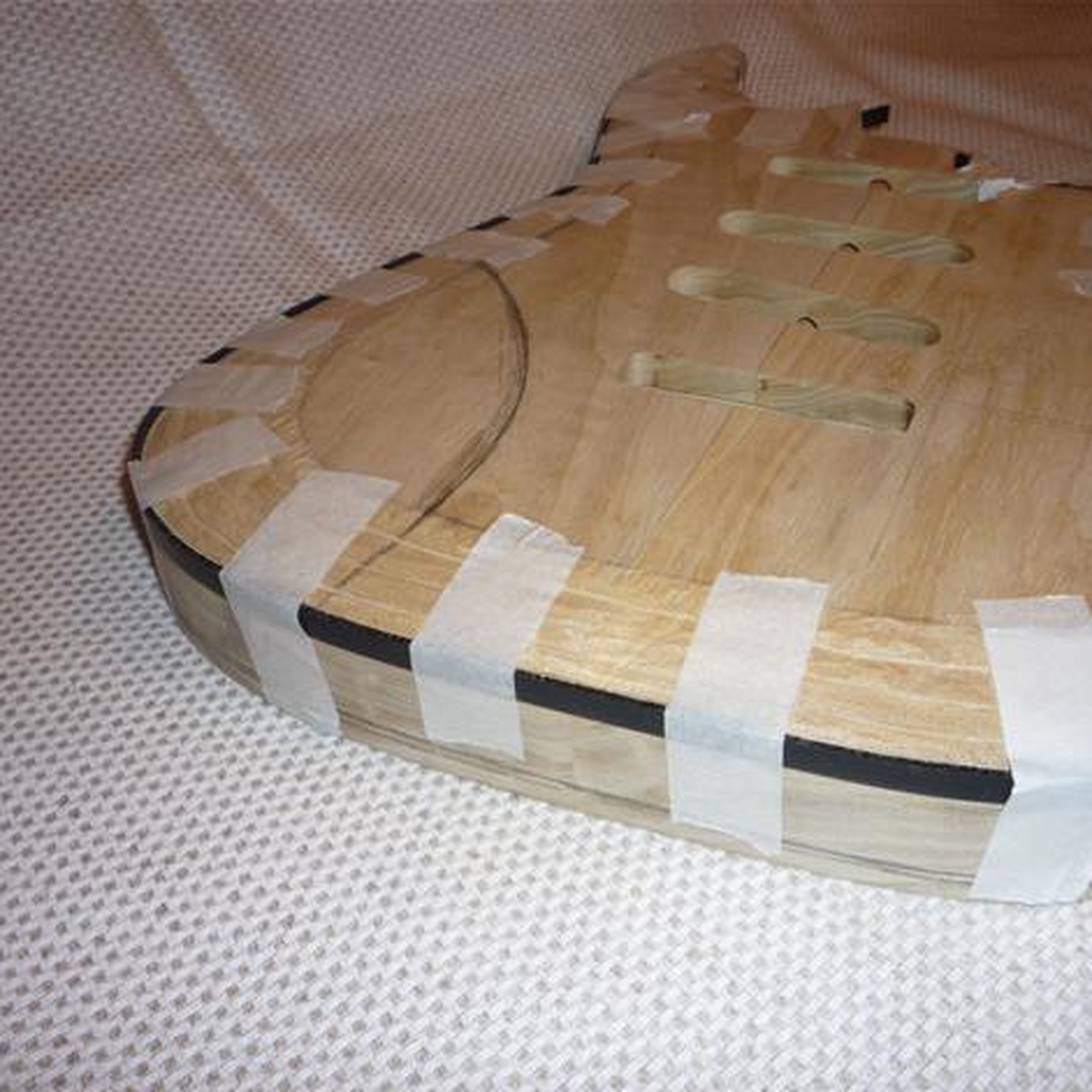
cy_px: 554
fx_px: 1285
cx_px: 684
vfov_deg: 46.0
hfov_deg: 45.6
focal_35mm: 36
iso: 100
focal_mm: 5.2
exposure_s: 1/30
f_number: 3.3
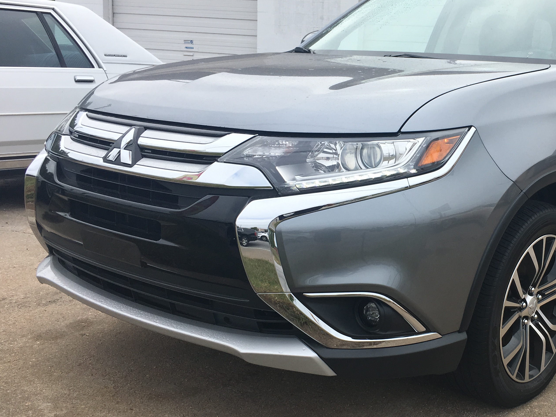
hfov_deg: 39.7
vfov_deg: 31.5
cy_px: 209
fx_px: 739
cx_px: 439
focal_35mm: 46
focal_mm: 4.15
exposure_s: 1/1012
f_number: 2.2
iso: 25
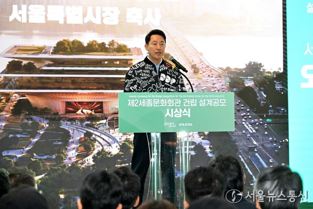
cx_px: 156
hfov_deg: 16.4
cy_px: 104
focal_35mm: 125
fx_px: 1087
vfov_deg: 11.0
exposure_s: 1/161
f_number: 6.3
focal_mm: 125
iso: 3200
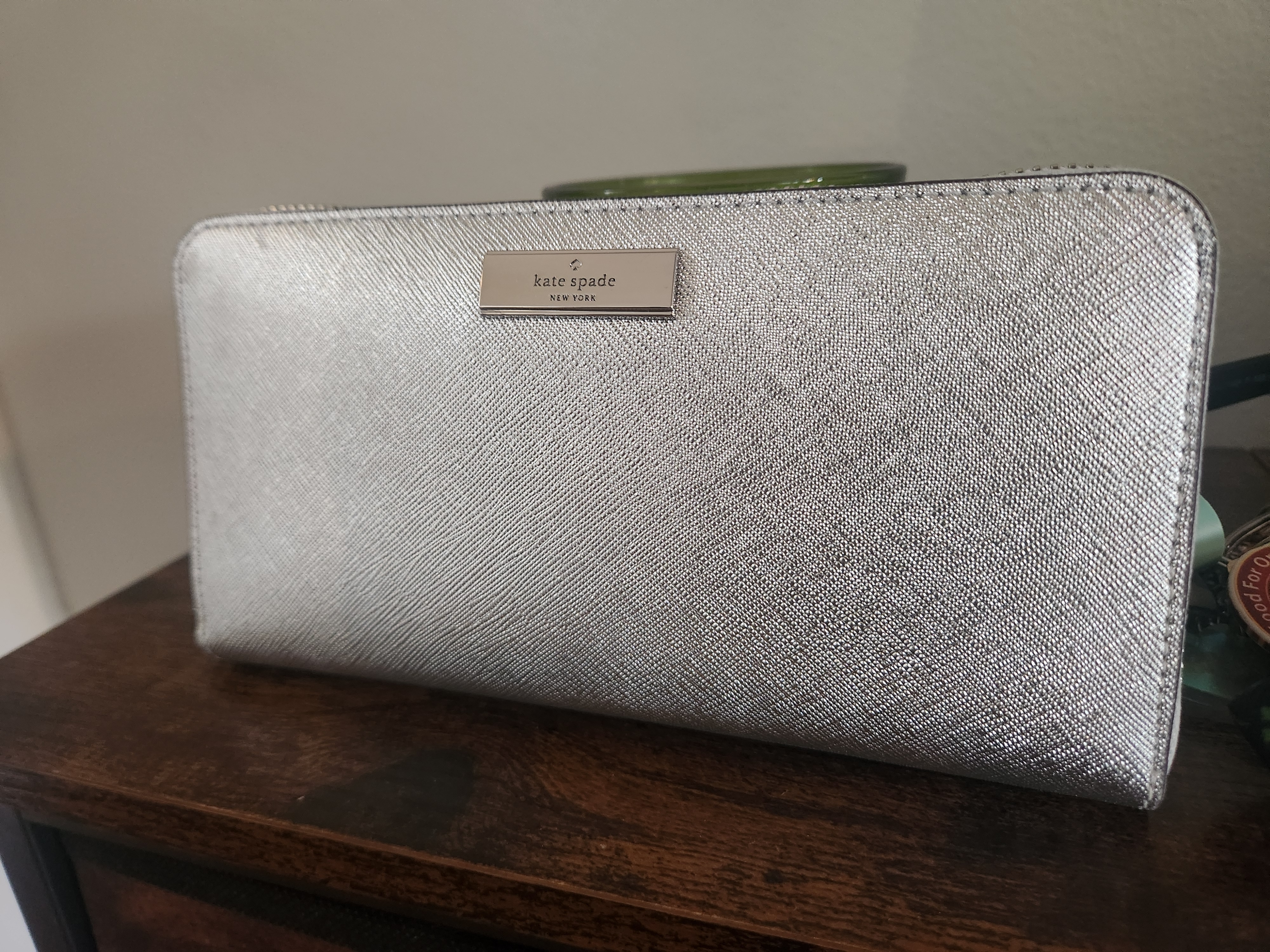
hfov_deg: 73.9
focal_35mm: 23
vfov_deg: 58.9
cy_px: 476
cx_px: 635
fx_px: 844
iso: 640
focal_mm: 5.4
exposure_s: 1/40
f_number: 1.8
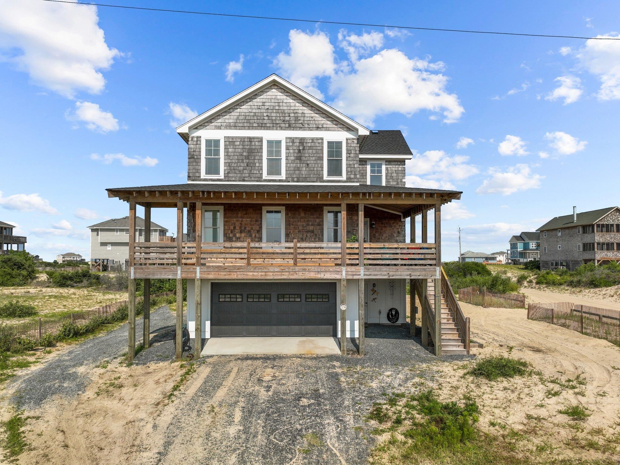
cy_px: 232
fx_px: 430
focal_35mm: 24
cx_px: 310
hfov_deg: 71.6
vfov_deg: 56.8
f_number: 2.8
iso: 100
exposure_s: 1/3200
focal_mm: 12.29
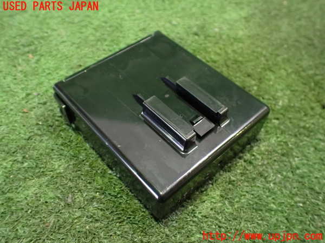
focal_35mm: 30
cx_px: 162
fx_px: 282
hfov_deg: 60.0
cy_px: 122
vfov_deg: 46.8
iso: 1250
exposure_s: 1/30
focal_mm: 5.4
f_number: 2.3
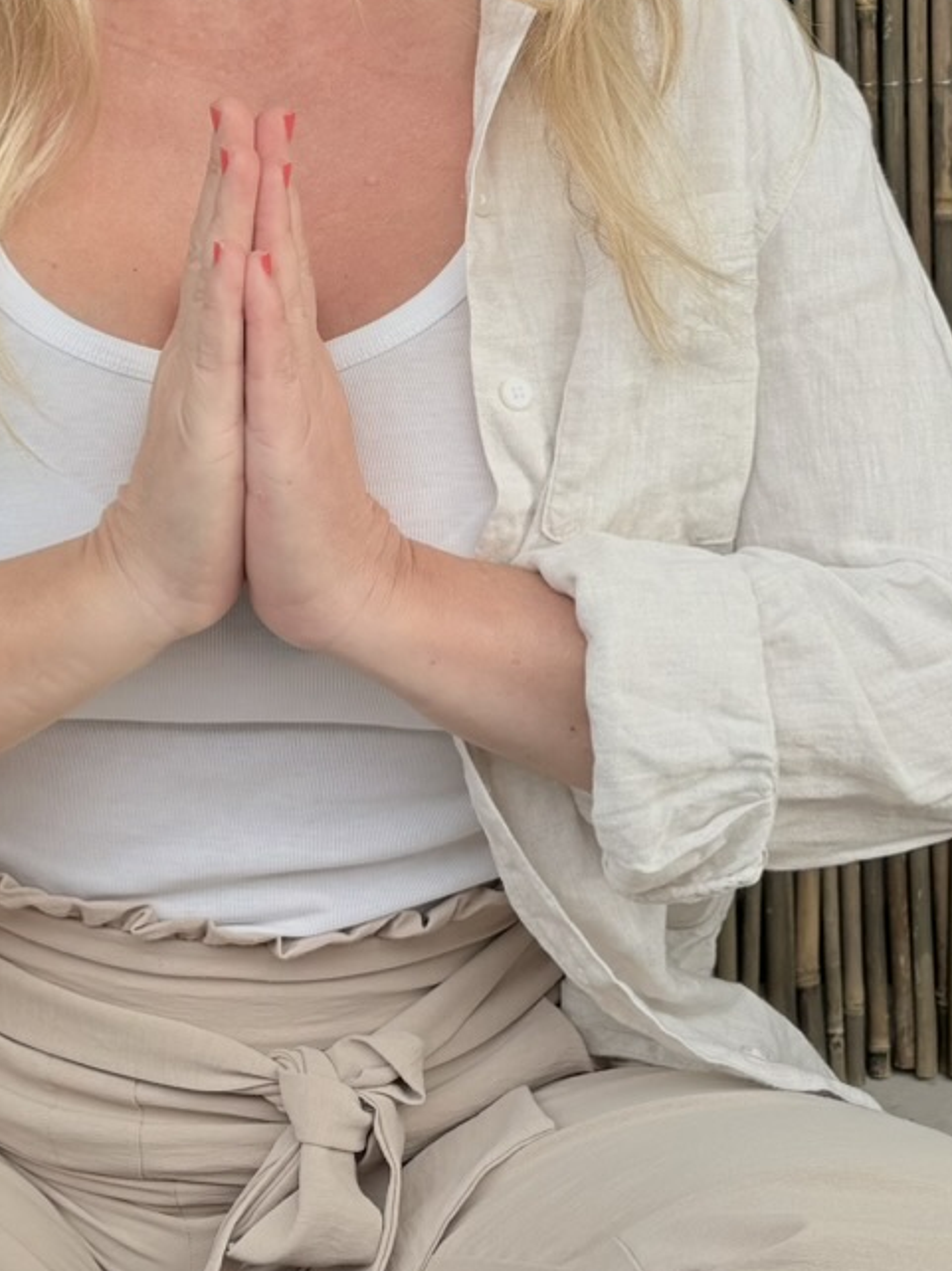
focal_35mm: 83
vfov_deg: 23.1
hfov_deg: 17.7
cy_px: 192
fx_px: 3046
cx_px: 380
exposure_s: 1/151
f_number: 1.6
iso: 32
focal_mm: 5.96
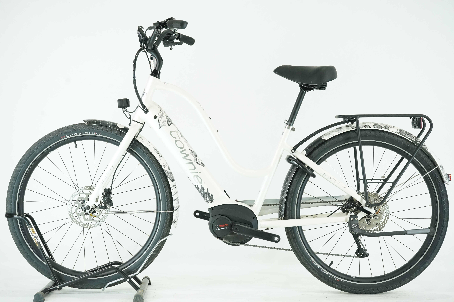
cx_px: 227
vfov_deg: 21.9
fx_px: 782
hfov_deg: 32.4
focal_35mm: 62
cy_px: 151
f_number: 7.1
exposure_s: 1/200
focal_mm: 62
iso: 3200
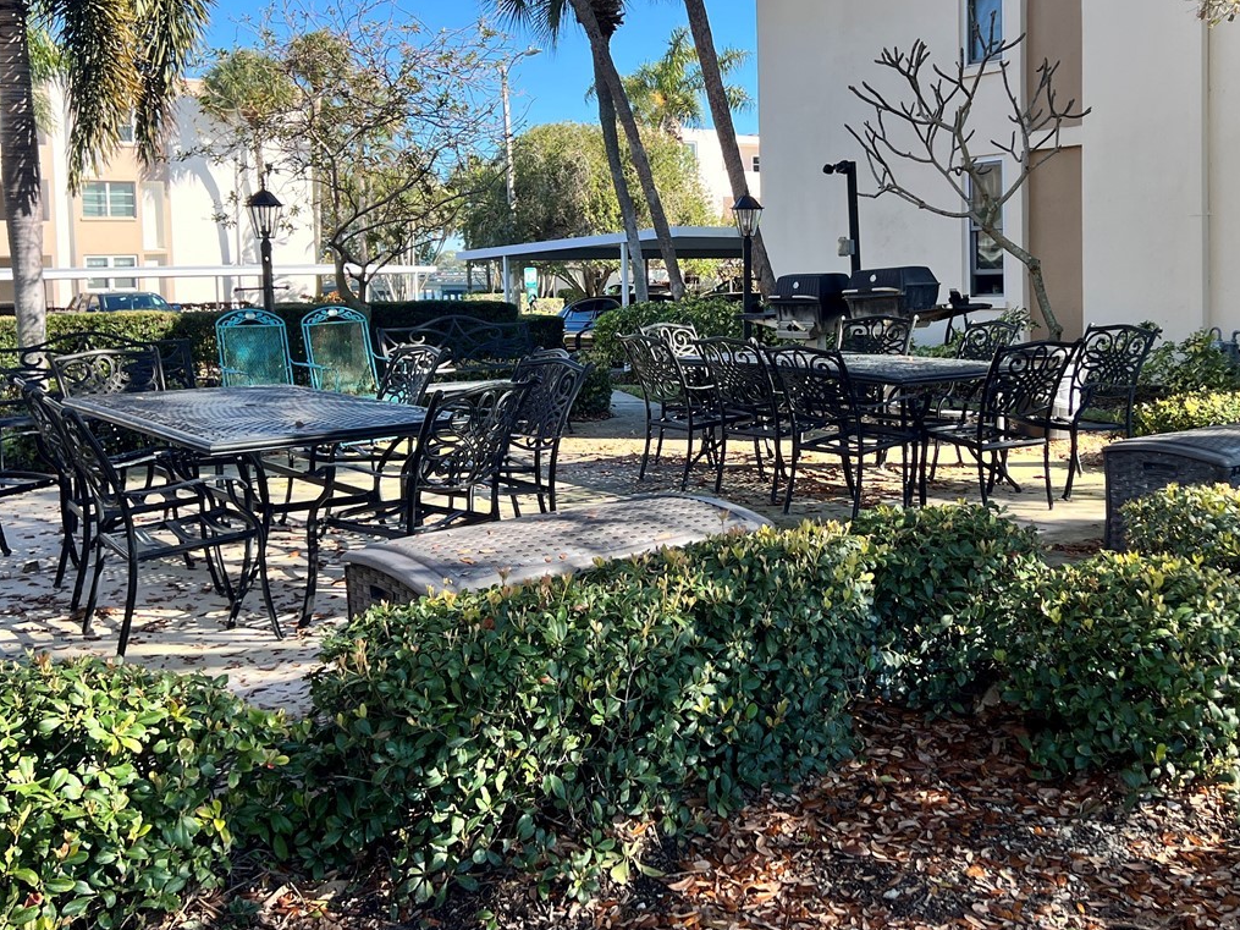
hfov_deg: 45.6
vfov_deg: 34.9
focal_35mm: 41
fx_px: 1469
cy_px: 339
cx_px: 738
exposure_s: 1/1147
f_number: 1.5
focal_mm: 5.7
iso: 50
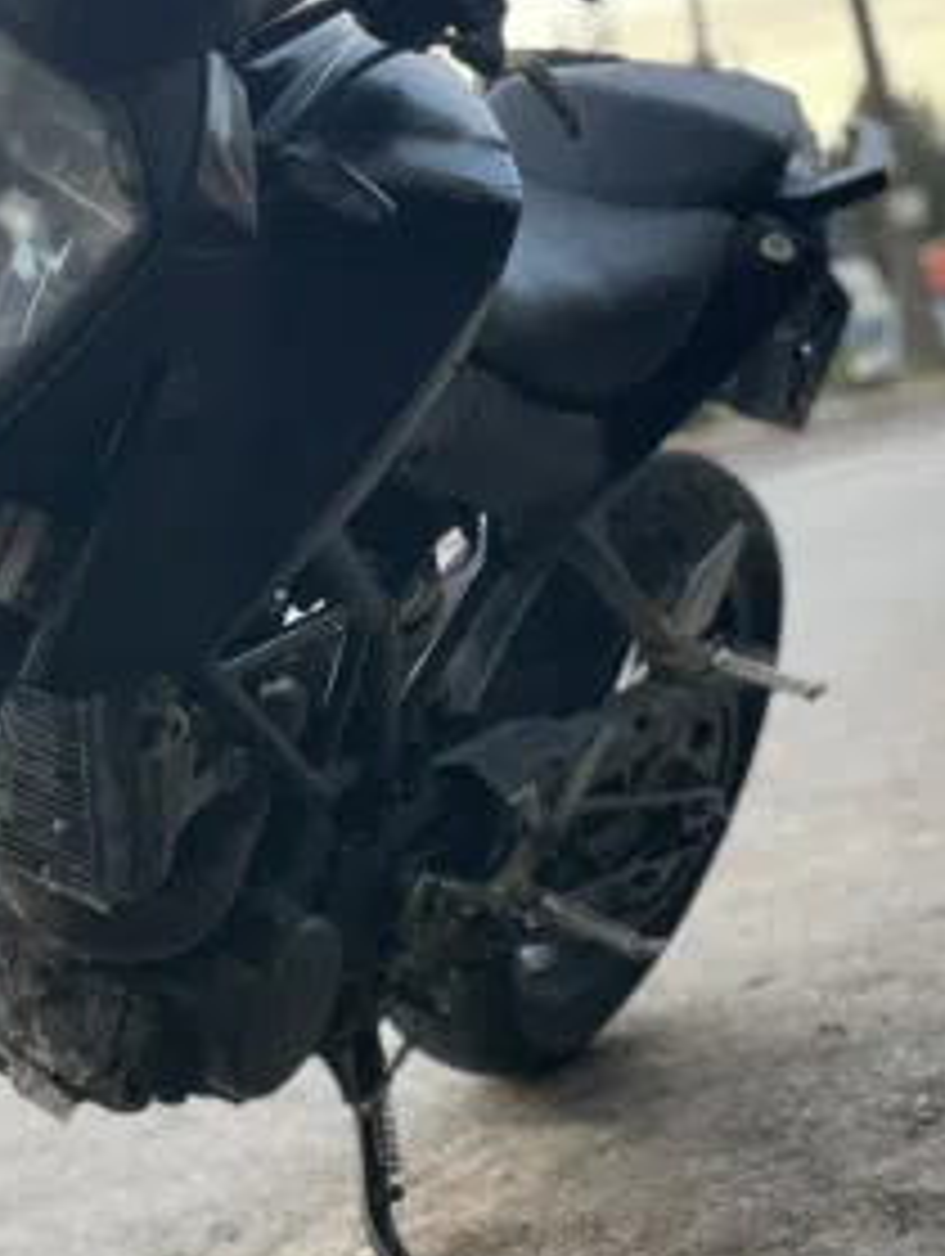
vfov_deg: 28.8
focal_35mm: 67
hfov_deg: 21.9
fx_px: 2433
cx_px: 297
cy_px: 815
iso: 32
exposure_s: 1/164
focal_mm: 4.2
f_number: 1.6
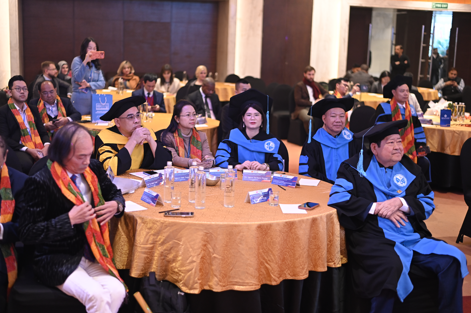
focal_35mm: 50
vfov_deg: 27.0
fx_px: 654
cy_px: 156
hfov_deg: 39.6
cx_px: 236
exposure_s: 1/160
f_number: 1.8
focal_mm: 50
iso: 1600
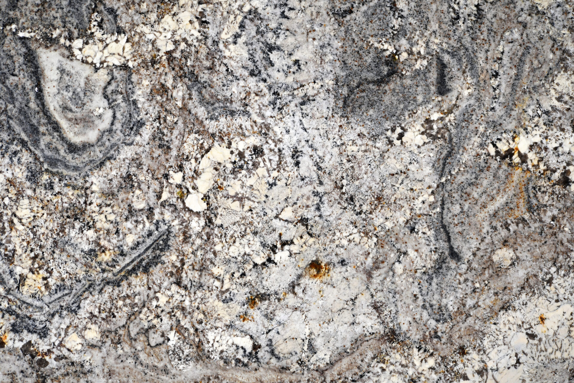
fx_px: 1865
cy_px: 192
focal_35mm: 117
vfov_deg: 11.7
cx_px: 287
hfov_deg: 17.5
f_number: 5.6
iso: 200
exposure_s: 1/60
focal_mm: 78
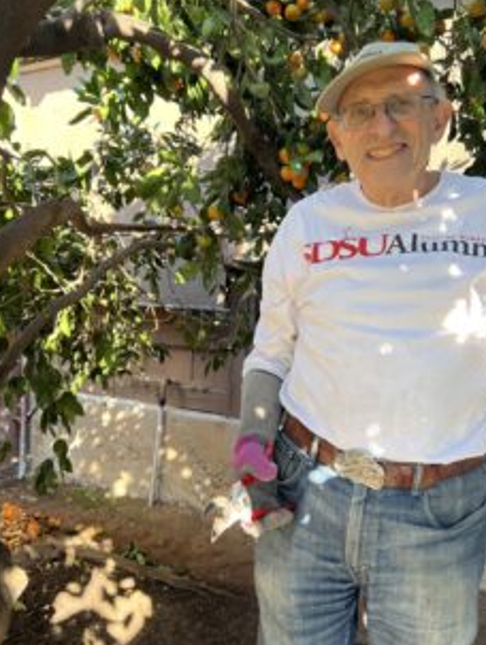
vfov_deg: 59.9
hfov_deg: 46.9
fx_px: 560
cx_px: 250
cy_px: 324
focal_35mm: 30
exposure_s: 1/121
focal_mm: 5.7
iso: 50
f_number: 1.5
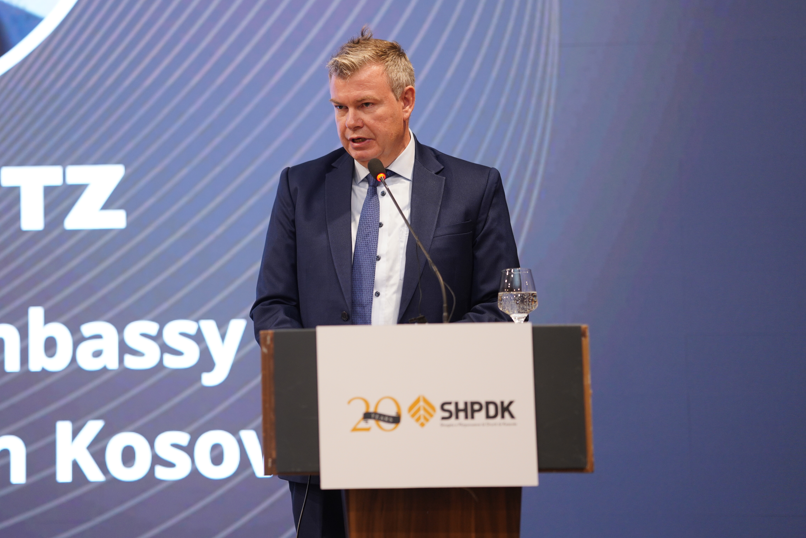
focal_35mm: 116
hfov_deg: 17.6
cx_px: 277
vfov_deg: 11.8
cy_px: 208
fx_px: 2597
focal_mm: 85
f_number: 1.4
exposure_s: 1/125
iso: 500
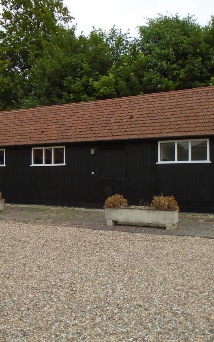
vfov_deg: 52.7
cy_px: 171
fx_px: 345
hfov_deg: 34.5
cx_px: 102
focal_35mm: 37
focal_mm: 4.6
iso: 100
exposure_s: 1/200
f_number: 3.2
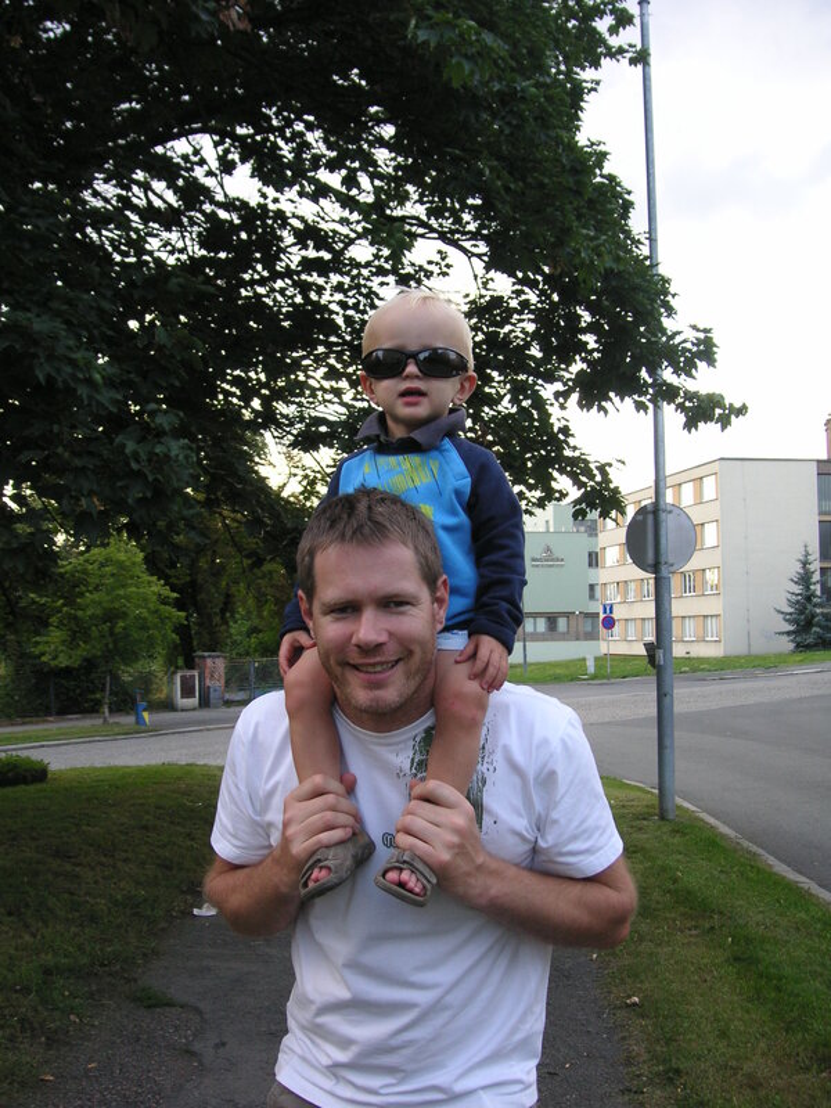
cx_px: 416
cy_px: 554
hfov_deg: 35.1
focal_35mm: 41
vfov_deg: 45.8
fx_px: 1312
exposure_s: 1/90
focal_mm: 6.9
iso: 50
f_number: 3
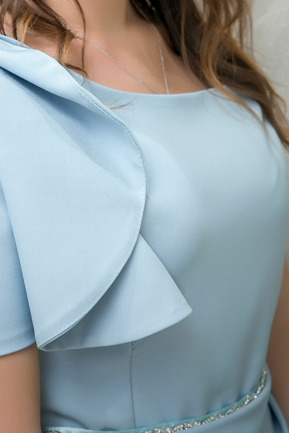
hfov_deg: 10.0
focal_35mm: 137
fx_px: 1650
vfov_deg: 14.8
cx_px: 65
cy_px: 21
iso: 500
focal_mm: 68
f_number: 4.5
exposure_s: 1/60
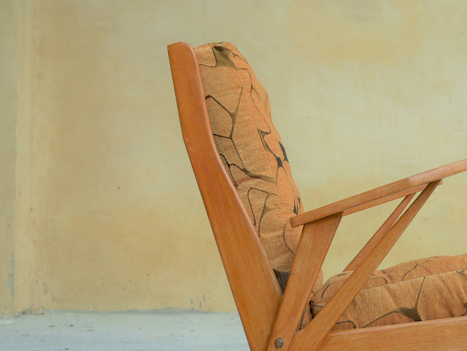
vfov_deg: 23.3
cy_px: 196
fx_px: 850
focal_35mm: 63
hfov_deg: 30.3
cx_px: 344
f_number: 3.2
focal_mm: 20
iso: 200
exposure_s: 1/320
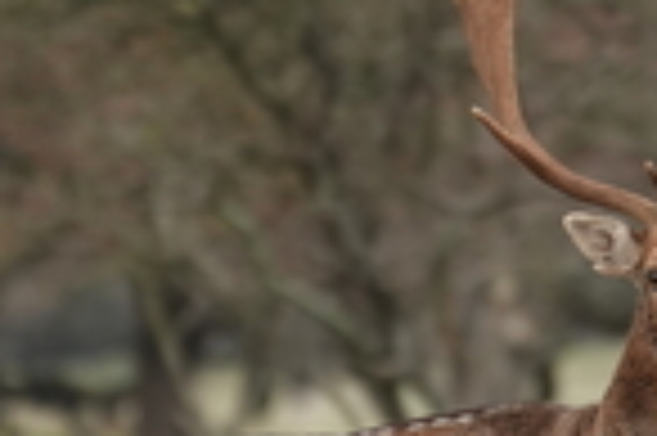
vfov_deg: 0.7
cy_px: 465
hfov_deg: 1.1
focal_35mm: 1894
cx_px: 572
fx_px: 34526
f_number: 4
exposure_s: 1/250
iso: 250
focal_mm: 220
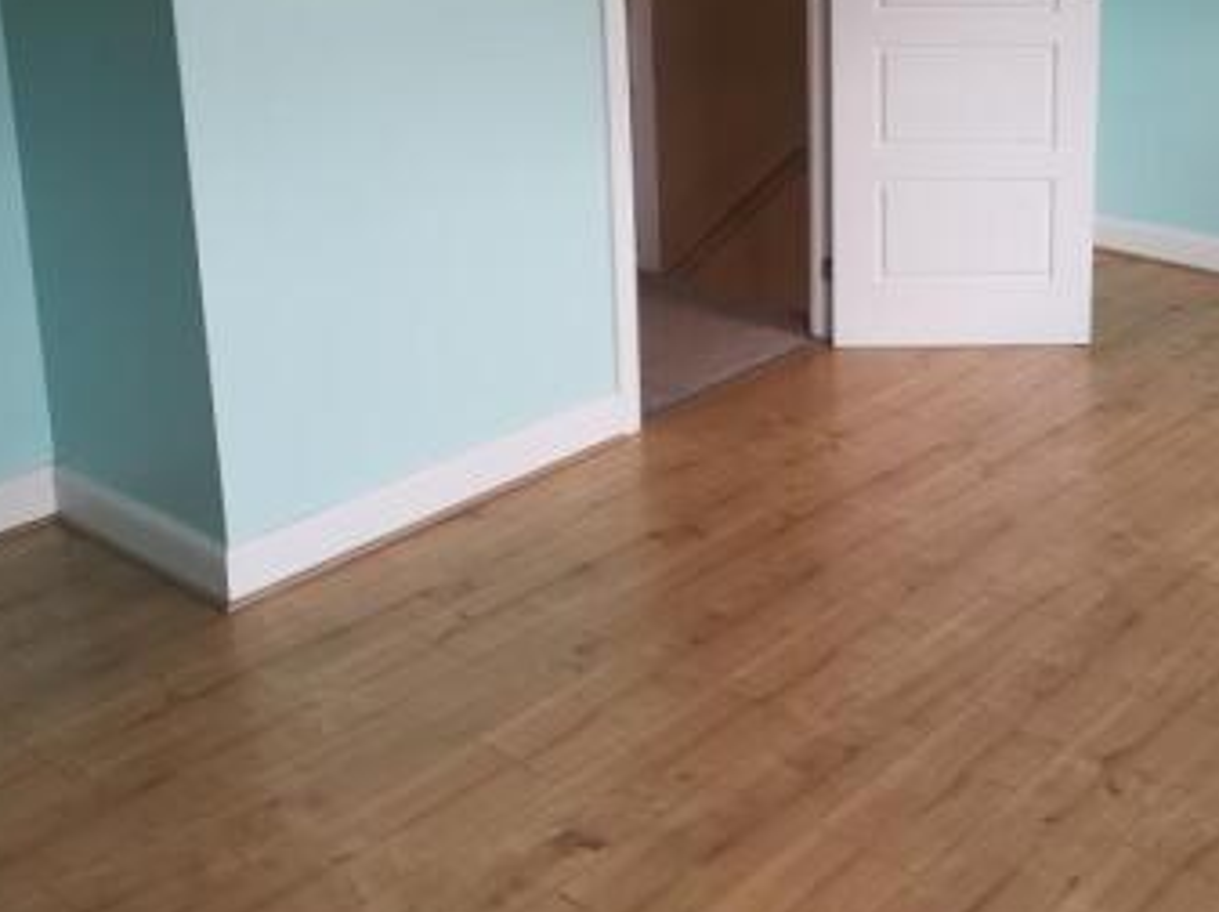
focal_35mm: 45
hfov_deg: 40.4
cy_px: 132
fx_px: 1583
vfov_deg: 31.0
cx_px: 971
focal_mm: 3.83
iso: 64
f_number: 2.2
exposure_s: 1/50
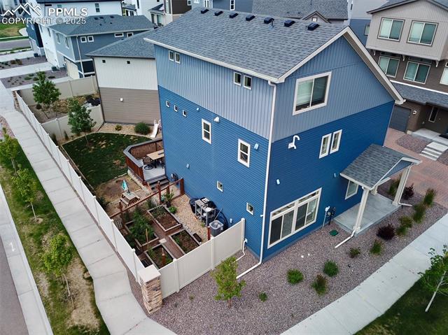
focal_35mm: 26
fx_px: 336
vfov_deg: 53.0
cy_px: 168
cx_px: 224
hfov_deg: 67.3
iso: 100
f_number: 2.2
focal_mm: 4.73
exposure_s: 1/383
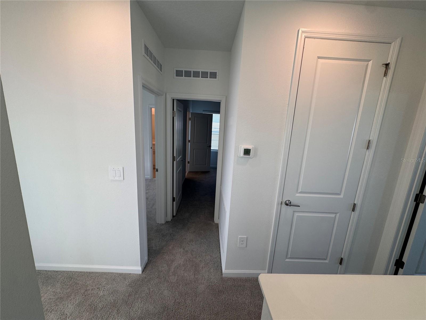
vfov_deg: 85.7
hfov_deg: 102.1
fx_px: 172
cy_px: 160
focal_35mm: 14
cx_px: 213
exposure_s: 1/120
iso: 80
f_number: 2.2
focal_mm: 2.22
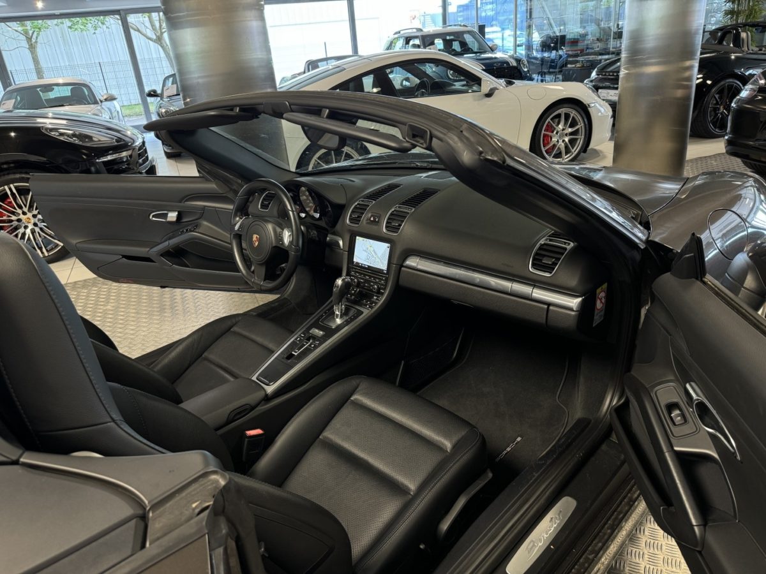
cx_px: 383
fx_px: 531
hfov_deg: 71.6
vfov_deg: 56.8
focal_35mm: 24
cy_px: 287
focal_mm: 6.76
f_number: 1.78
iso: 250
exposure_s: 1/60
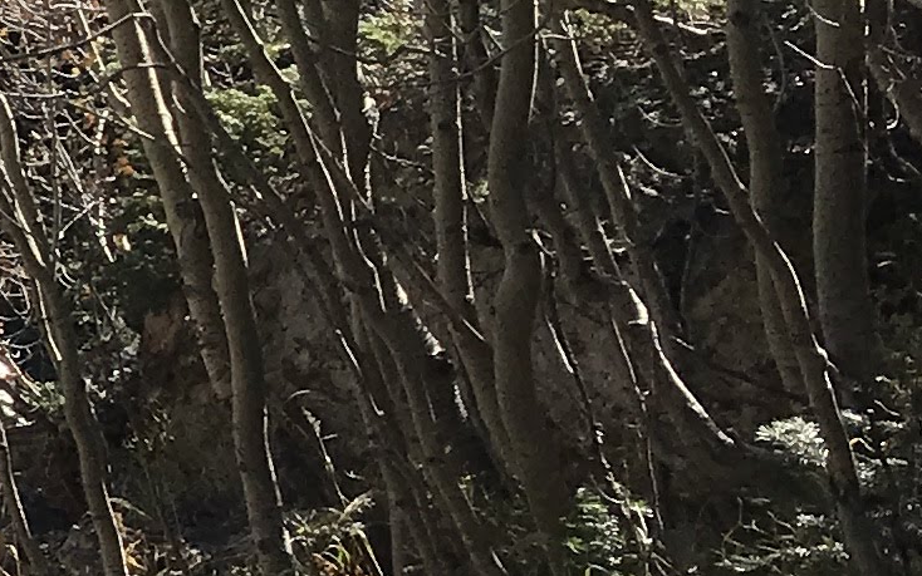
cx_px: -1421
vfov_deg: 8.0
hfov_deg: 10.6
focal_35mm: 163
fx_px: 4096
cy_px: 49
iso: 20
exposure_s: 1/1100
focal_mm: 3.99
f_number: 1.8
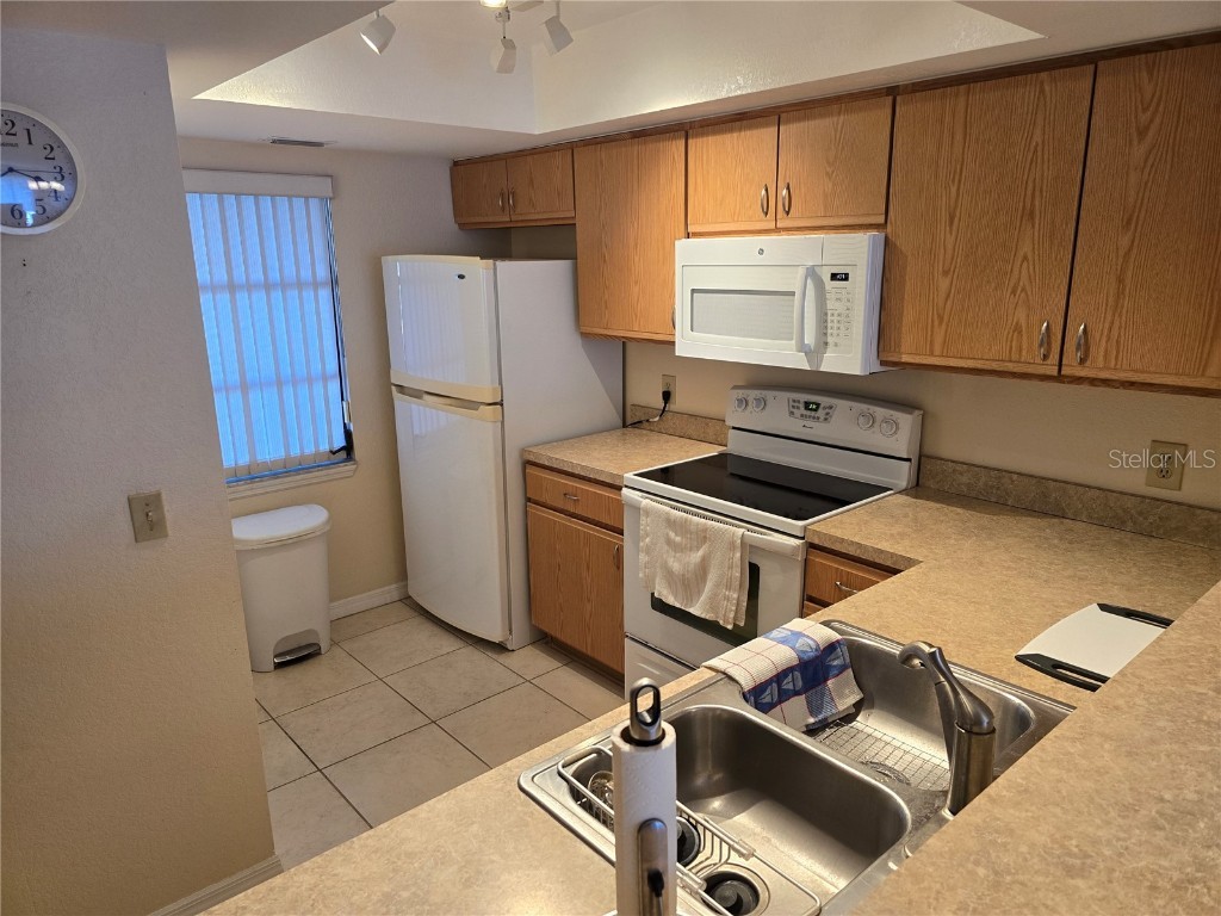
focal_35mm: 23
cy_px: 458
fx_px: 811
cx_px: 610
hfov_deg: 73.9
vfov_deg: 58.9
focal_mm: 6.3
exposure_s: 1/120
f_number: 1.7
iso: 200
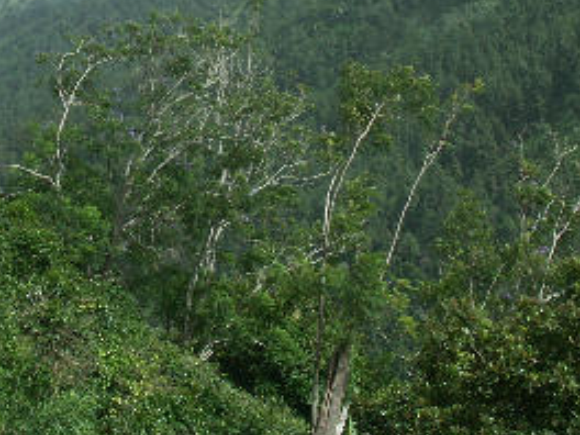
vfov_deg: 14.5
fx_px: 1692
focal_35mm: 101
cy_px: 18
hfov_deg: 19.4
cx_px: 199
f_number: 8
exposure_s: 1/400
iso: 100
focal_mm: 12.85
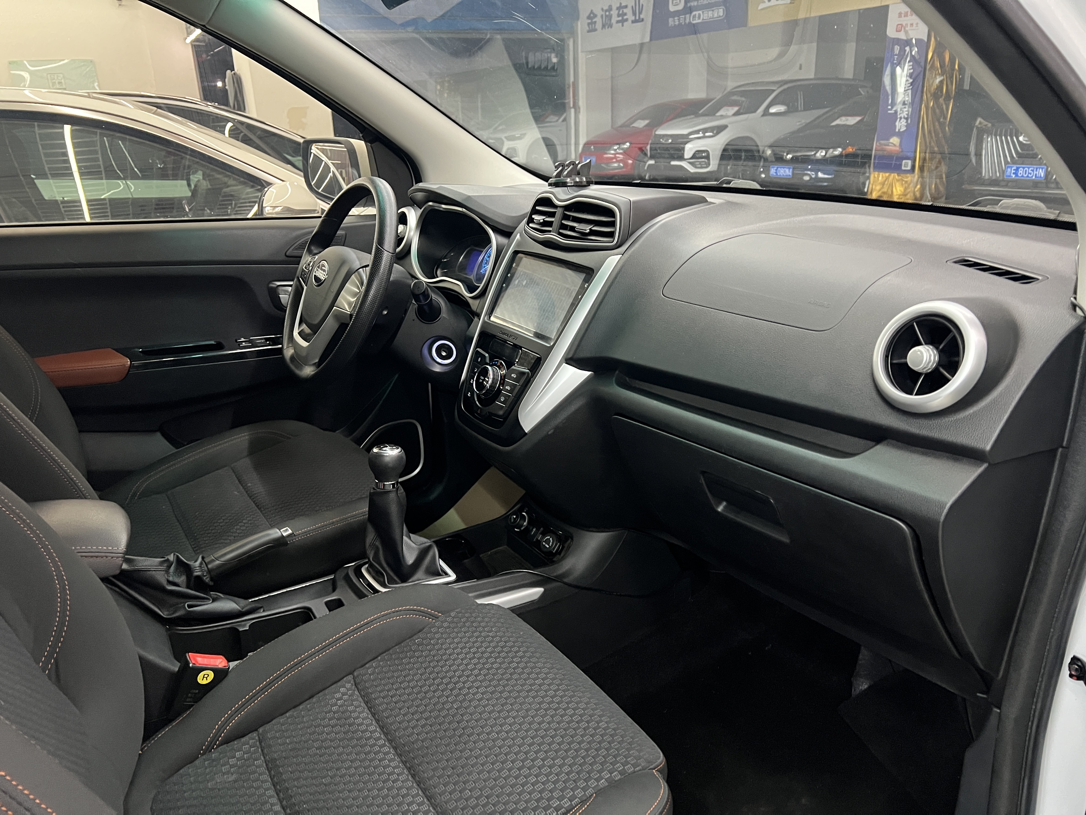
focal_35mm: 26
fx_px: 816
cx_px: 543
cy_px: 408
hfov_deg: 67.3
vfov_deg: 53.1
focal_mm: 5.7
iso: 500
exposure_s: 1/40
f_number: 1.5
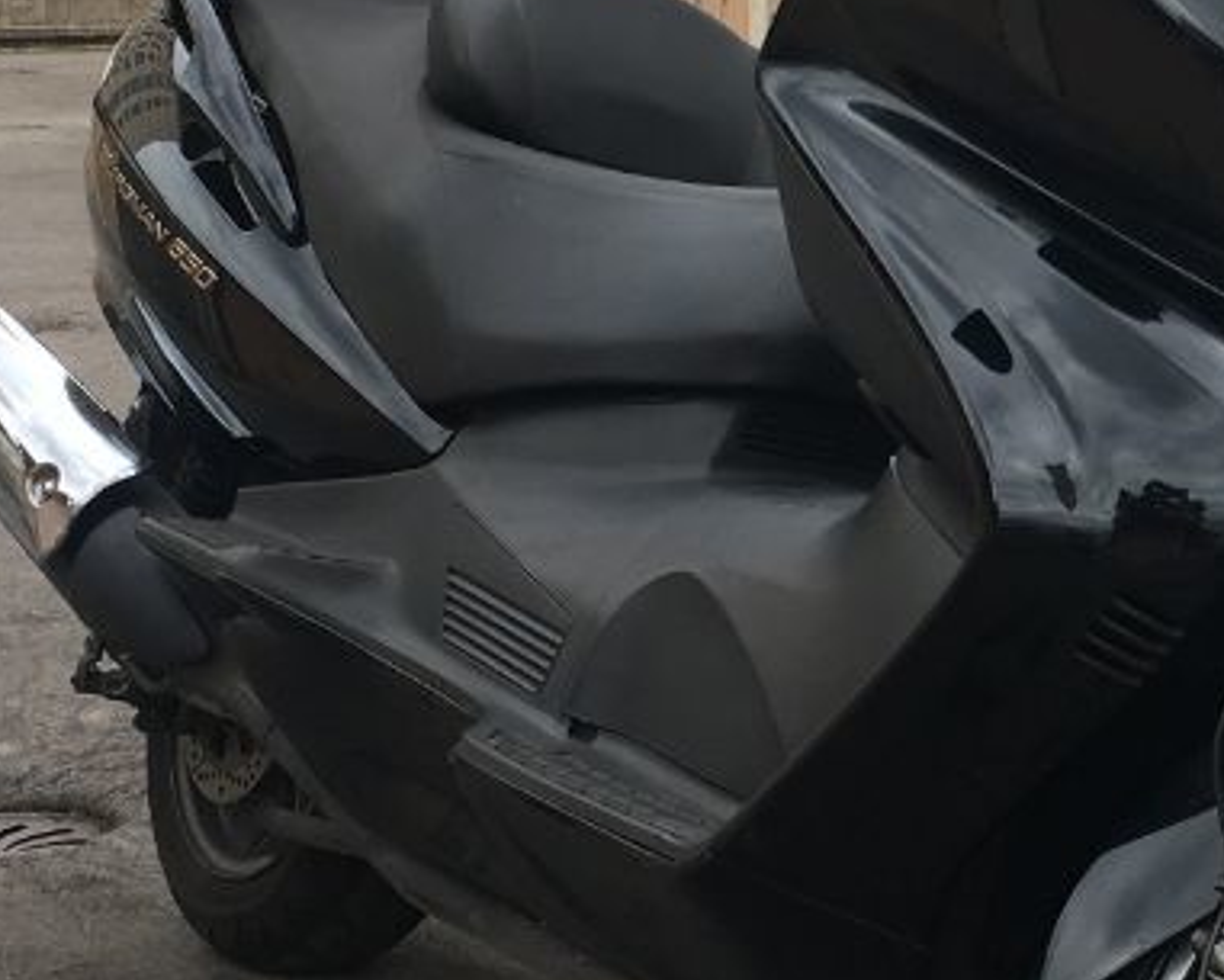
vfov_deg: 16.2
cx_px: 1060
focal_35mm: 95
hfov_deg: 19.8
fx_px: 3442
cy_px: 328
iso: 25
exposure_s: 1/390
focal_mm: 4.15
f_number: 2.2
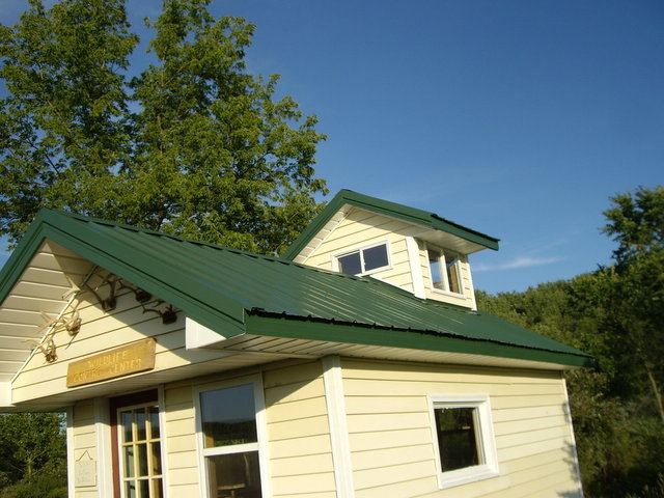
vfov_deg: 37.7
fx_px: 729
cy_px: 249
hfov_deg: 49.0
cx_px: 332
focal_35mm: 38
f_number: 4.3
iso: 50
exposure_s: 1/320
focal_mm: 6.2
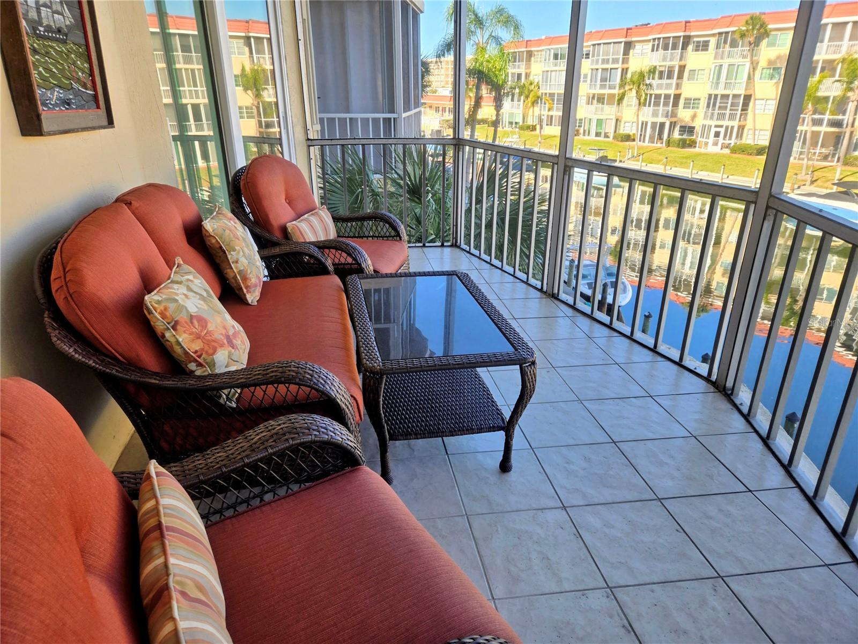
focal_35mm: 23
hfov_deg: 73.9
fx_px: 570
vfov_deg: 58.9
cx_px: 429
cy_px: 322
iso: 25
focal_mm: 5.4
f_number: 1.8
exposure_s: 1/435
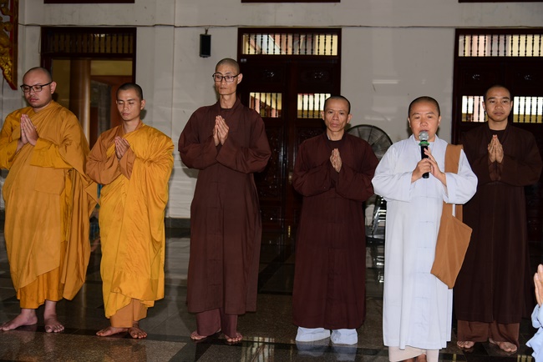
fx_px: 694
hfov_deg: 42.7
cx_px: 272
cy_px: 181
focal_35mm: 46
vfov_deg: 29.3
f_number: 4
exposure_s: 1/60
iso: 320
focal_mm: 46
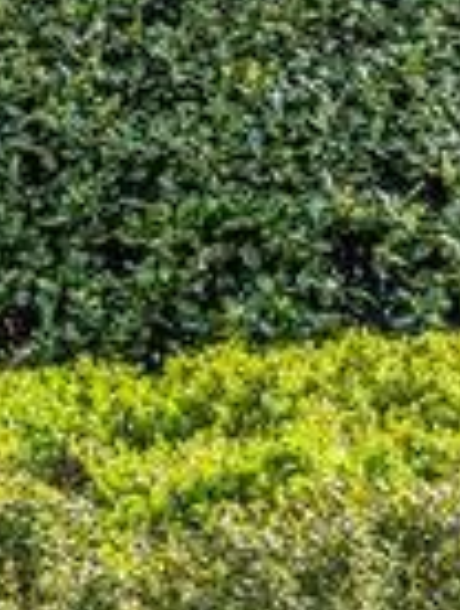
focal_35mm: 230
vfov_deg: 8.0
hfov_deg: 5.7
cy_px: -774
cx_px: -1274
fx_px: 4063
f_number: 9
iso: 200
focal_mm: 23
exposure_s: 1/250
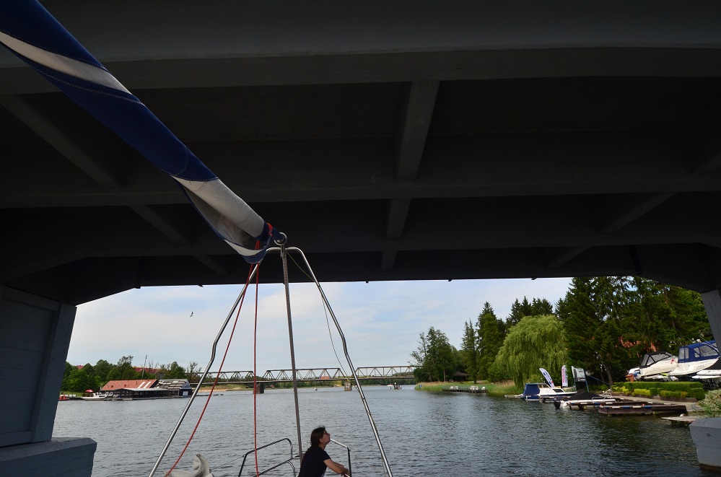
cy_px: 238
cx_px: 360
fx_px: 360
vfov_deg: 67.1
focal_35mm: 18
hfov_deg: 90.1
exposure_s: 1/500
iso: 400
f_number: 11
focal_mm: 12
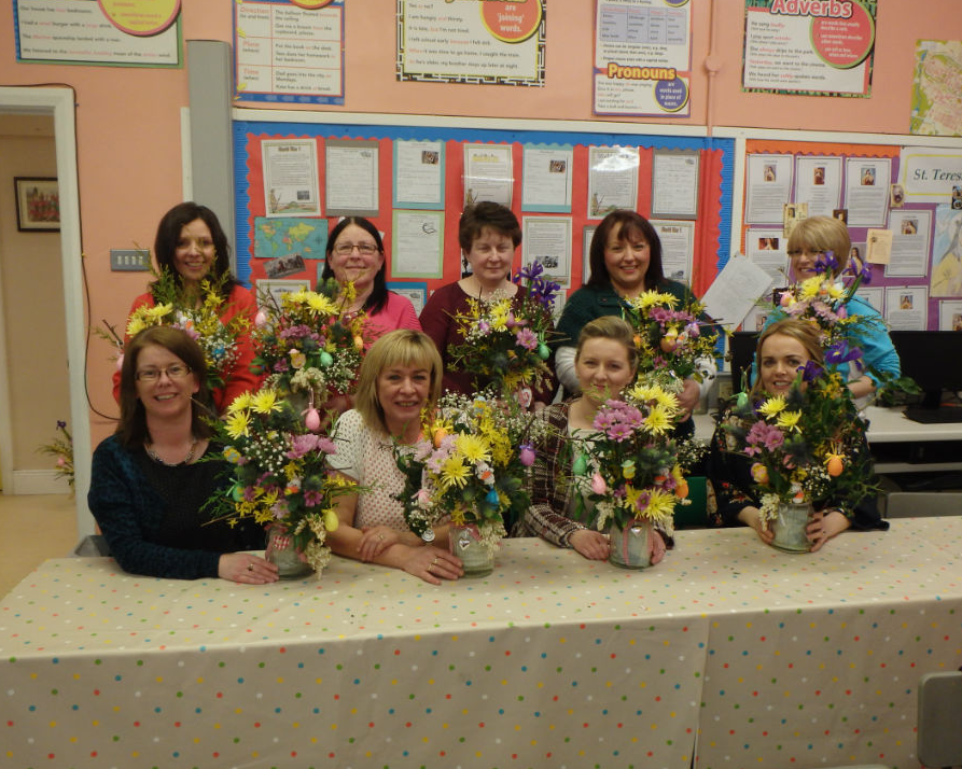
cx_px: 480
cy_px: 383
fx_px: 854
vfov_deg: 48.5
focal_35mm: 30
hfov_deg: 58.8
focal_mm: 5
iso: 250
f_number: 3.9
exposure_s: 1/30
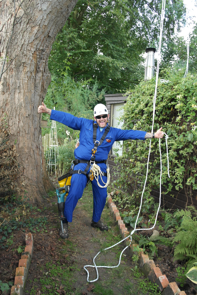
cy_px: 148
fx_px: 246
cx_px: 98
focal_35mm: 30
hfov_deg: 43.6
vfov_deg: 61.9
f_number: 3.5
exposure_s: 1/80
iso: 200
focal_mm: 20
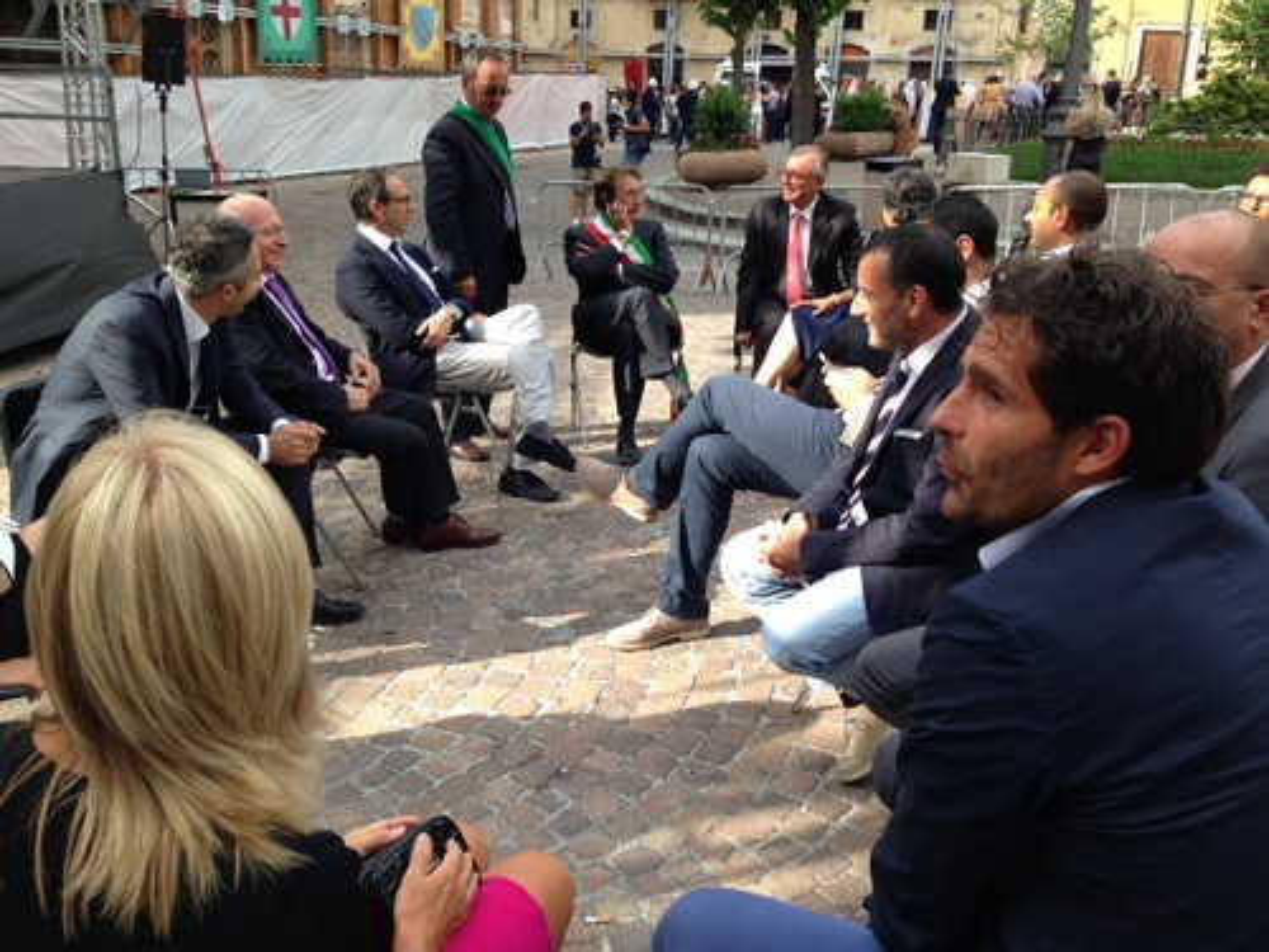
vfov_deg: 42.9
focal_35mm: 33
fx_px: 1210
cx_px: 634
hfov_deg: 55.4
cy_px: 476
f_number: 2.4
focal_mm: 4.13
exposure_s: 1/281
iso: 50
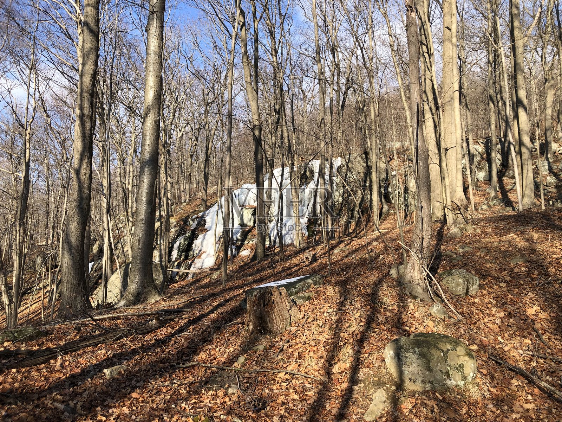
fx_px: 455
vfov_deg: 49.7
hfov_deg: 63.4
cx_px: 281
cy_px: 211
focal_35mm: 28
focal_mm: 3.99
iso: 20
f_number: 1.8
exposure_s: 1/714
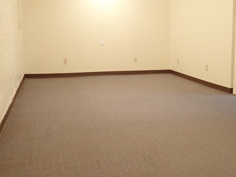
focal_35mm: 41
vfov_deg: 34.9
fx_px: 280
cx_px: 124
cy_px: 61
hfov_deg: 45.8
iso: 800
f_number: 2
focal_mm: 4.5
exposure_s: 1/25
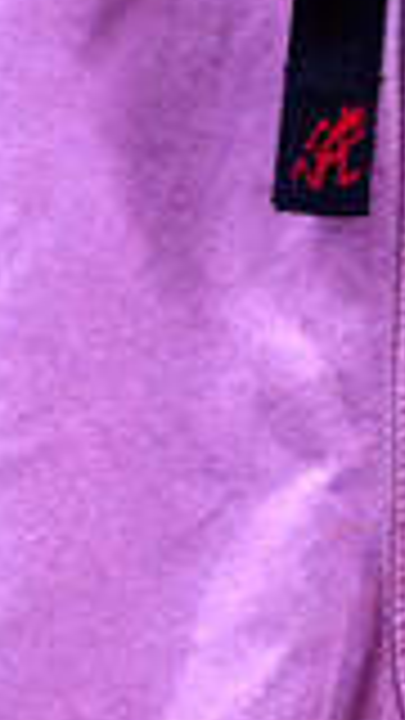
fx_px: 3627
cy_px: 479
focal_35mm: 190
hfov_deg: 6.4
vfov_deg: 11.3
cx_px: 270
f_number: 2.8
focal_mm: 3.85
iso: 100
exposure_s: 1/15
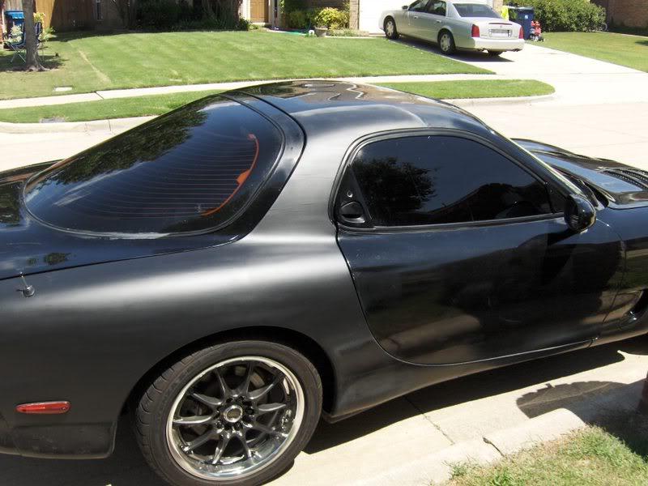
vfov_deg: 40.7
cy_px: 243
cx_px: 324
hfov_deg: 52.6
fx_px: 655
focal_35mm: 35
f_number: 4.3
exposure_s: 1/529
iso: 100
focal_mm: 7.5
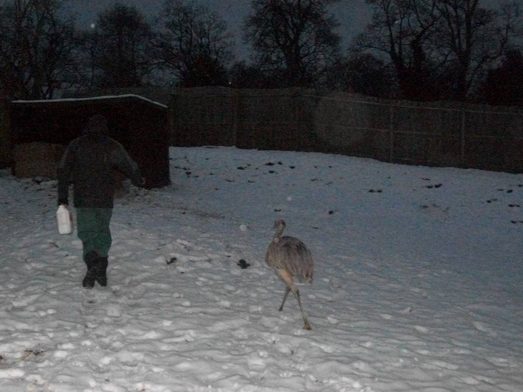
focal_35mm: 45
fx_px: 680
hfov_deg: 41.9
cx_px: 208
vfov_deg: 32.2
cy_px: 205
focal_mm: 5.7
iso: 800
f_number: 2.9
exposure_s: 1/500
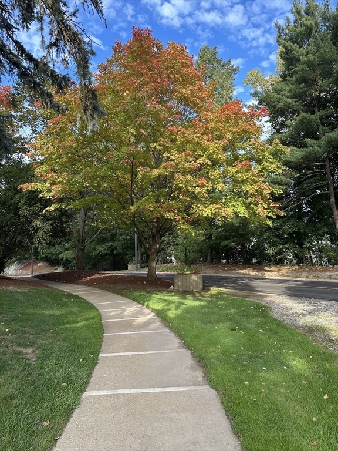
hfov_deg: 56.8
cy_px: 226
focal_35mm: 24
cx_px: 169
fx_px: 312
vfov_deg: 71.6
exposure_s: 1/508
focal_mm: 6.86
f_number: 1.78
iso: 80
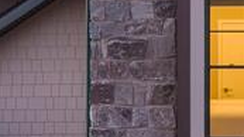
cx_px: 200
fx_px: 1002
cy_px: 73
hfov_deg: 13.8
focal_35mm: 155
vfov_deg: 7.8
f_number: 2.8
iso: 100
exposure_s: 1/15
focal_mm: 12.29
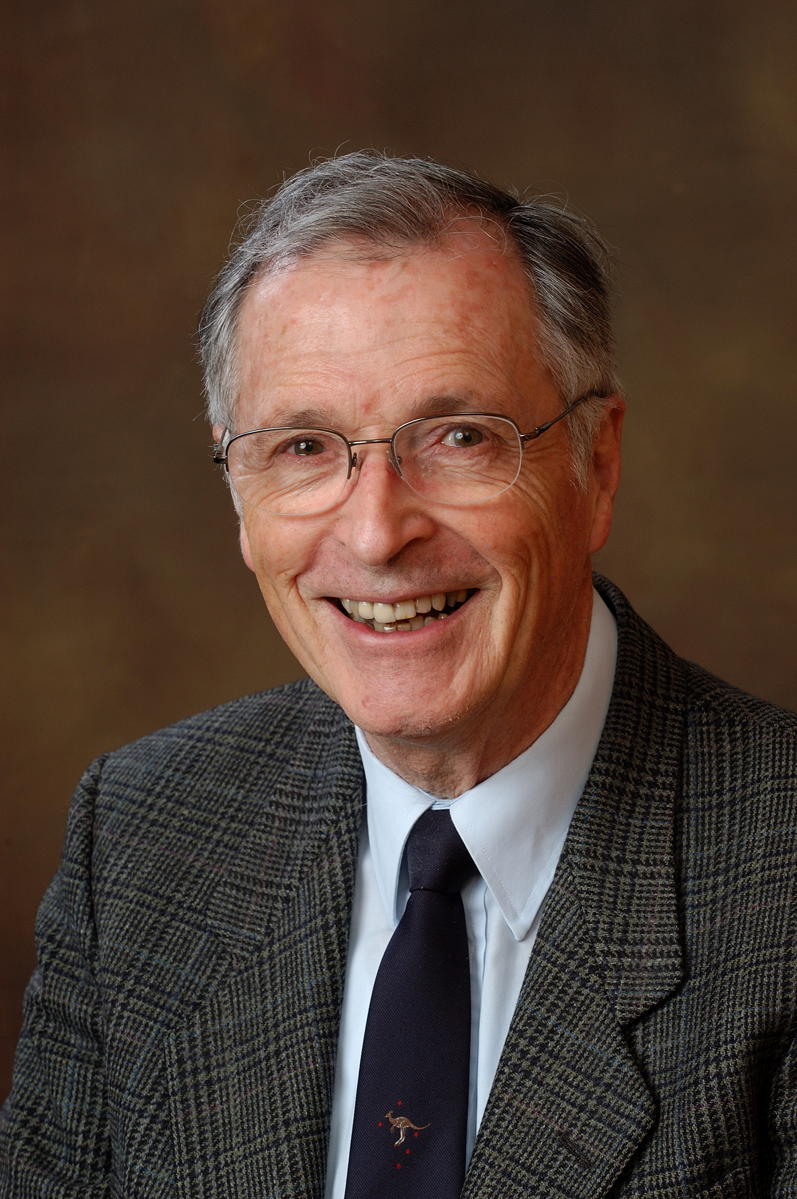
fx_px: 5788
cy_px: 600
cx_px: 398
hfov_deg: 7.9
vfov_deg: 11.8
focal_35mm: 174
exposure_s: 1/160
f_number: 7.1
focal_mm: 116
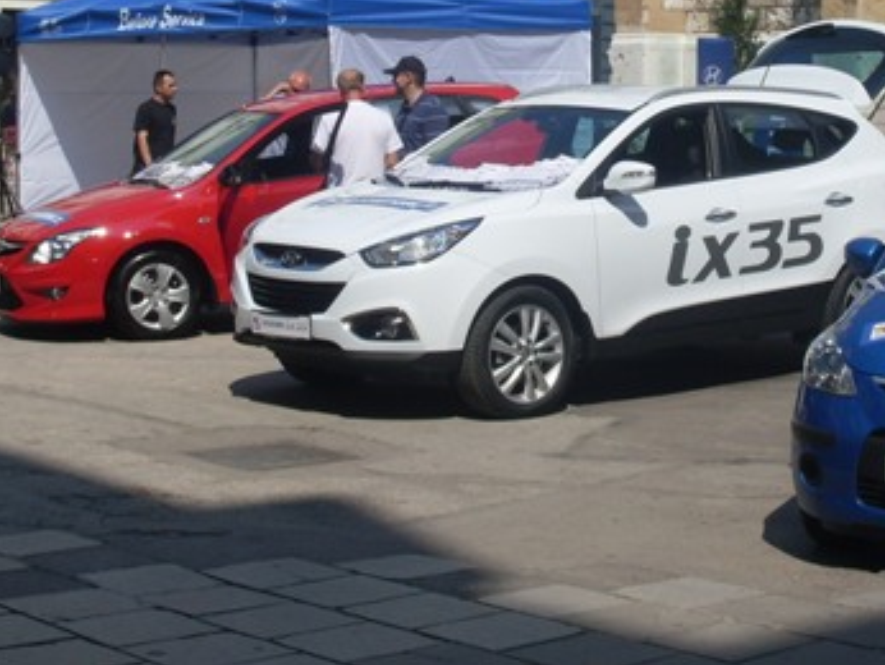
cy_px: 97
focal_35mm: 104
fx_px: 2661
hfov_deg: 18.8
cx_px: 632
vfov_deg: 14.1
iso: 80
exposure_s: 1/250
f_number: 9.9
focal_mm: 9.9
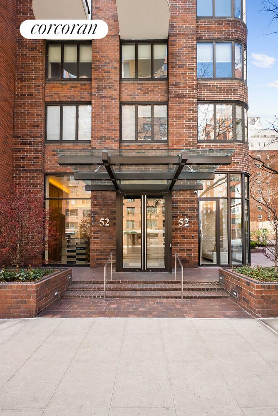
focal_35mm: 16
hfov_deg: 73.8
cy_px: 208
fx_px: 185
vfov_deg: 96.7
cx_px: 139
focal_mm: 16
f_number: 6.3
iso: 200
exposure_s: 1/40
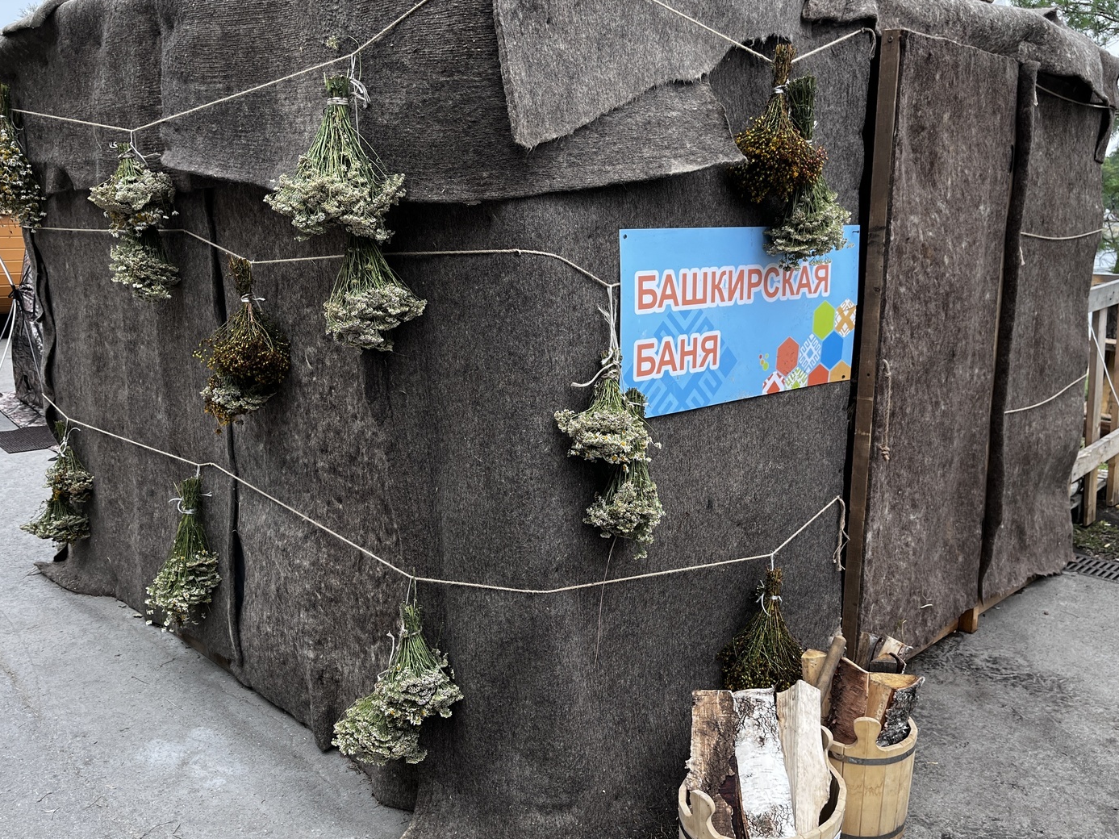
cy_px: 442
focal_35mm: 30
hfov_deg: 60.0
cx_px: 575
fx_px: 970
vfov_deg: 46.8
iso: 40
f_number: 1.6
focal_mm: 5.1
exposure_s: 1/285
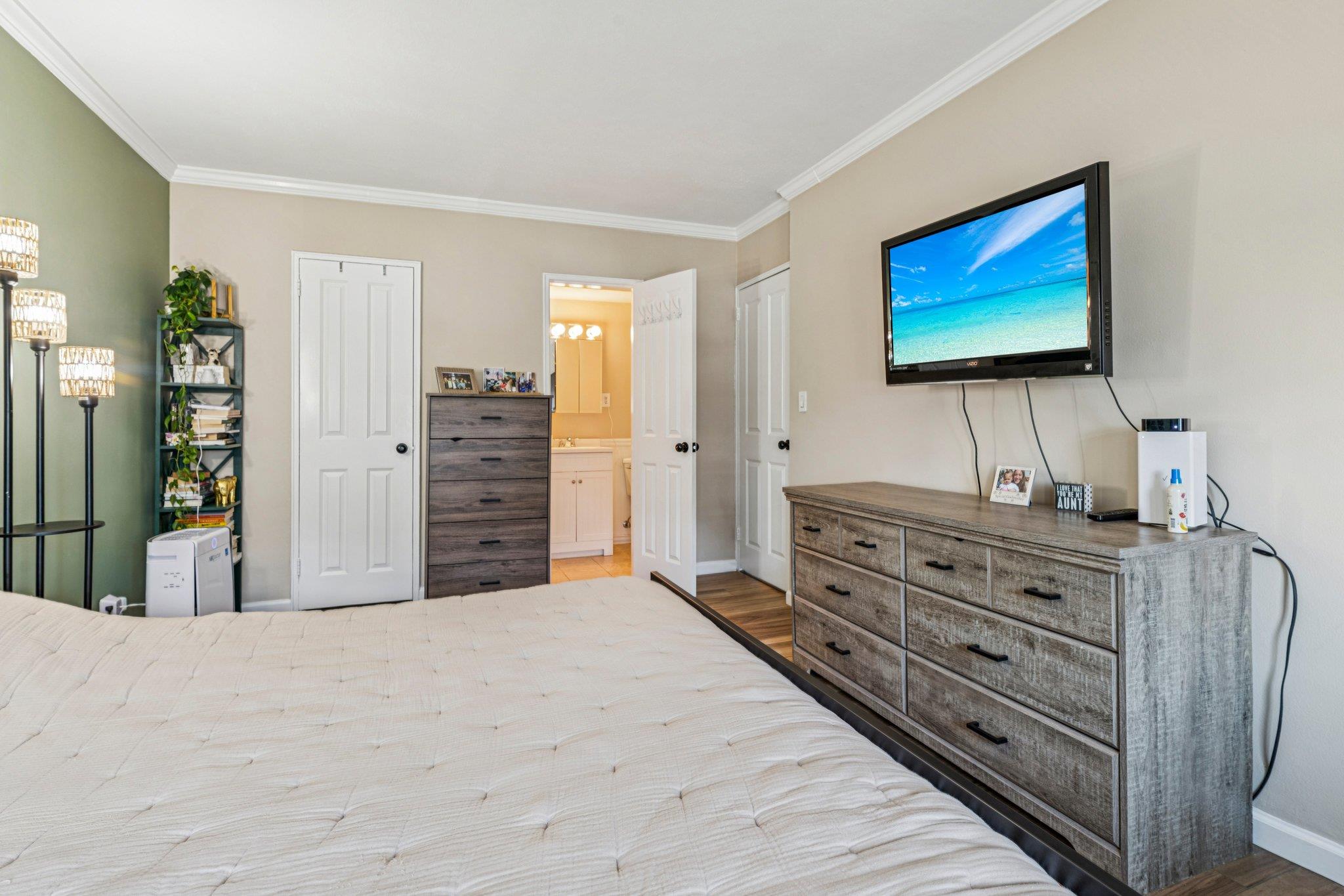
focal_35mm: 17
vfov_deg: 70.4
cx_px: 672
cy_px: 448
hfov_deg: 93.3
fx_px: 635
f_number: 8
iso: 250
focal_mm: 17
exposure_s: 1/4
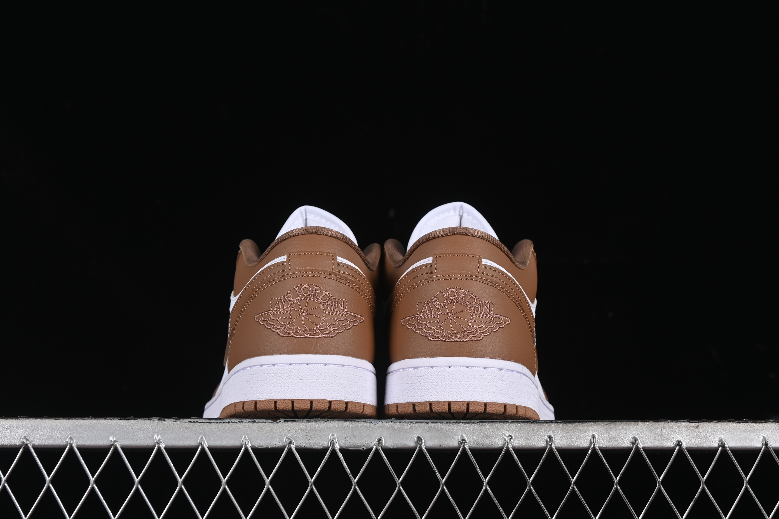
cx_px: 390
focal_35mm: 75
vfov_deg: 18.2
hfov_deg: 27.0
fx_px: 1623
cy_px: 260
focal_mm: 50
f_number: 8
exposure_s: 1/80
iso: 160
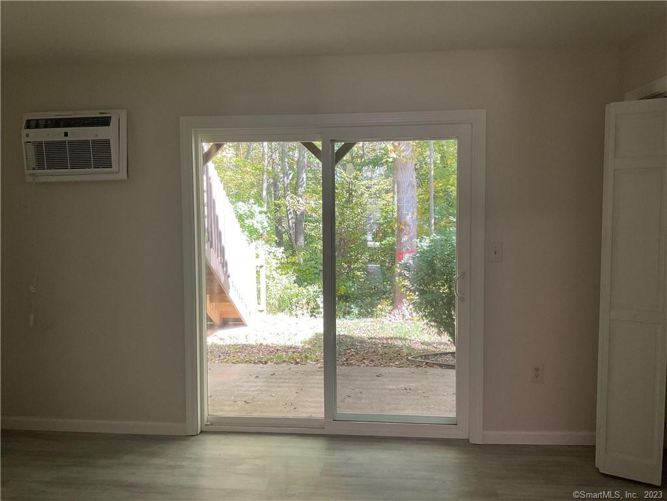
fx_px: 559
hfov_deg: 61.7
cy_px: 250
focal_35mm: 29
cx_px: 334
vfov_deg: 48.2
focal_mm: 3
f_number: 1.8
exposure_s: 1/60
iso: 64
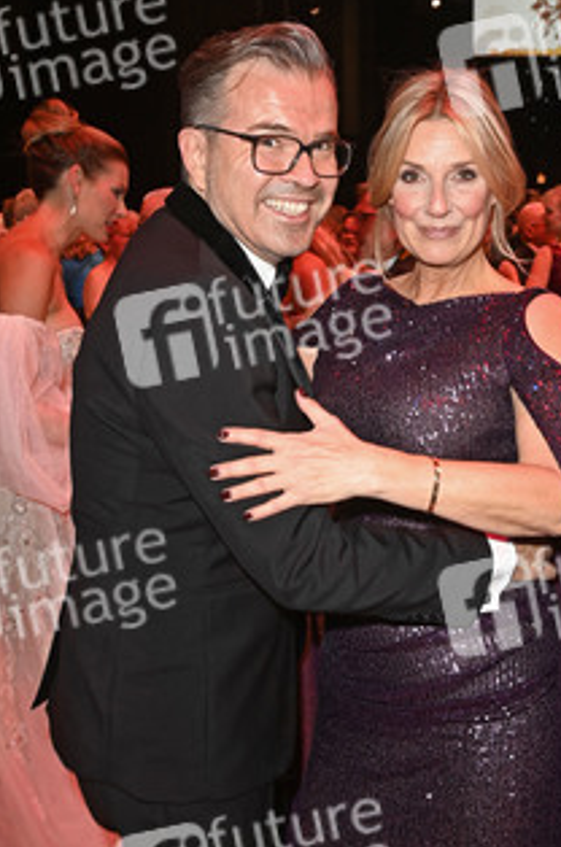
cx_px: 332
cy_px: 459
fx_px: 869
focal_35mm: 37
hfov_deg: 35.7
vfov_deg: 51.9
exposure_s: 1/60
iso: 1000
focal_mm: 29
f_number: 5.6
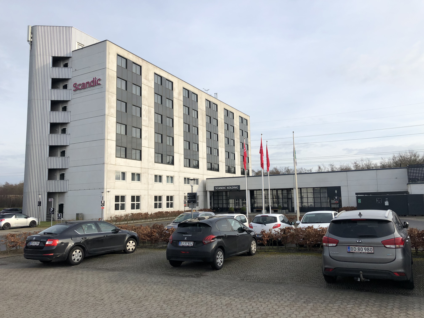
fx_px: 343
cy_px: 159
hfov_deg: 63.4
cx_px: 212
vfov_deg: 49.7
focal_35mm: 28
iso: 20
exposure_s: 1/1372
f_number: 1.8
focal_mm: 3.99
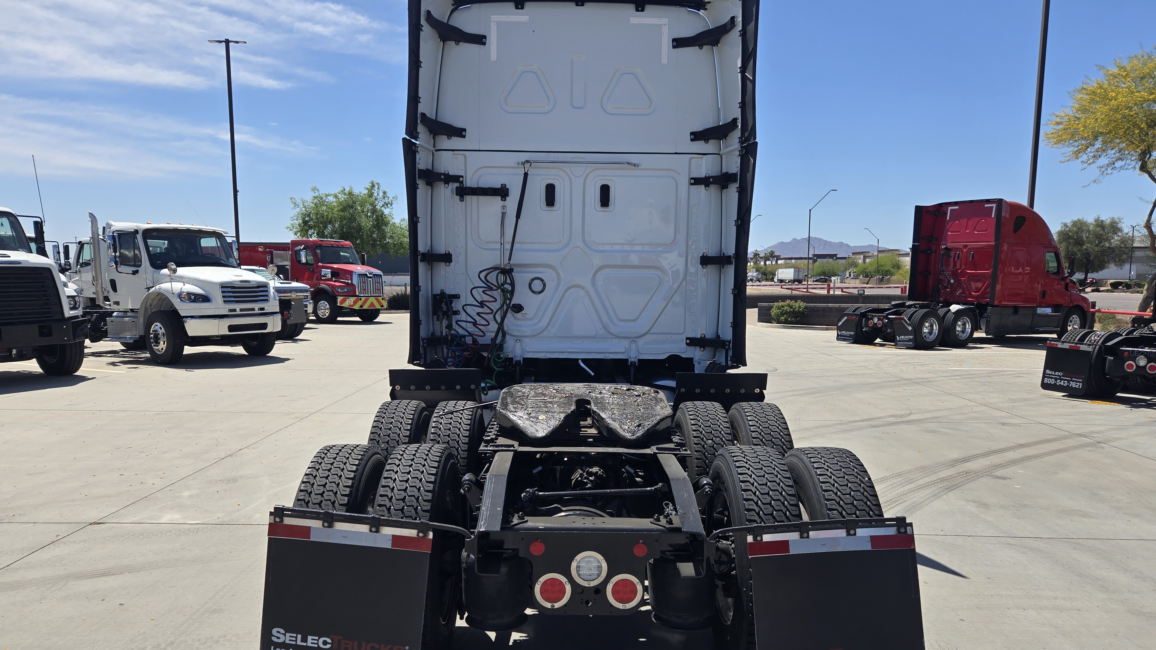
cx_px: 579
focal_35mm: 26
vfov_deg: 44.3
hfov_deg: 71.9
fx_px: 797
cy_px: 373
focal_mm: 5.4
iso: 25
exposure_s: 1/2105
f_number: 1.8
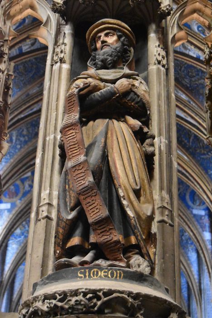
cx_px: 106
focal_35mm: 68
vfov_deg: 29.9
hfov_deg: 20.2
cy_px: 159
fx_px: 596
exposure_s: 1/60
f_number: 5.3
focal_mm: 45
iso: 12800
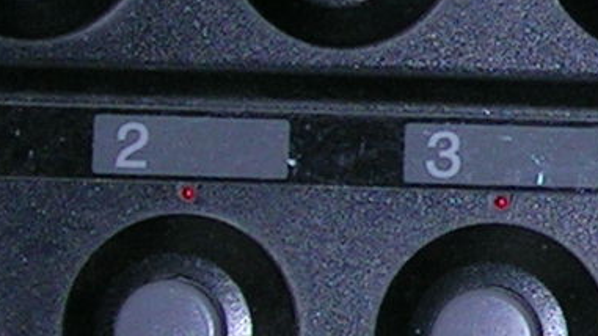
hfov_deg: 6.3
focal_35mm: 334
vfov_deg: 3.6
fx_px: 5294
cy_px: -3
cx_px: 1022
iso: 56
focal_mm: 8.6
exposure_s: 1/60.1
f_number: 3.4
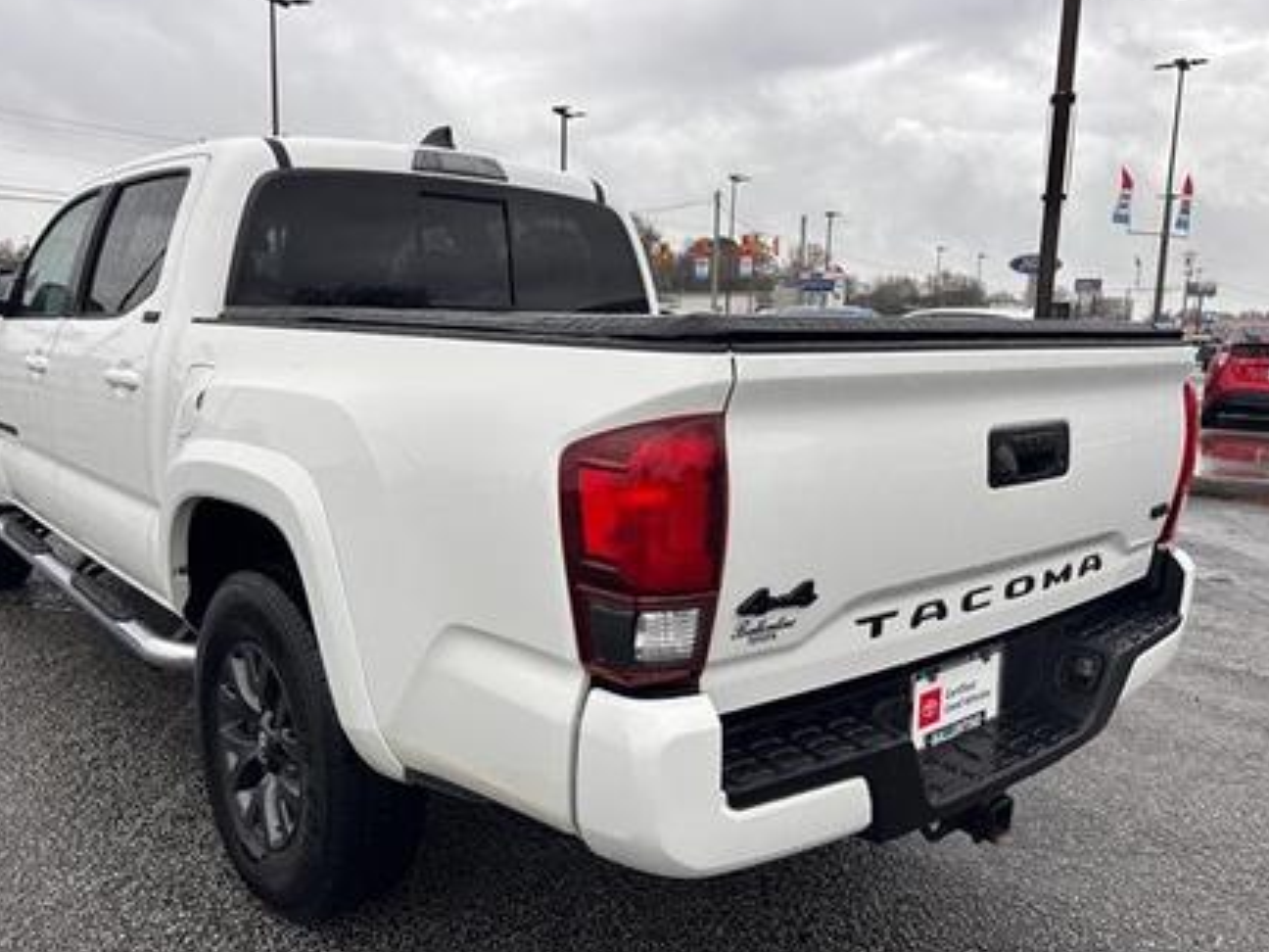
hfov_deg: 63.3
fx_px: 1026
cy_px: 508
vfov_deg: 49.7
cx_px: 579
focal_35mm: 28
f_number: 1.78
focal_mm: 6.86
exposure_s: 1/634
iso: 80
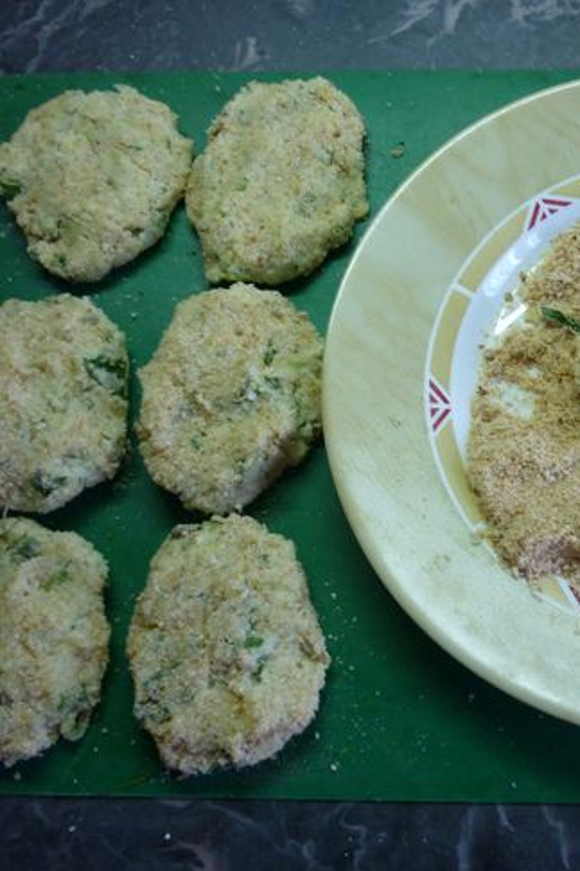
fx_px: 1112
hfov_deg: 28.3
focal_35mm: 46
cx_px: 497
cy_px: 436
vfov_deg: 42.8
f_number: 2.8
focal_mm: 5.5
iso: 200
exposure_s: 1/30
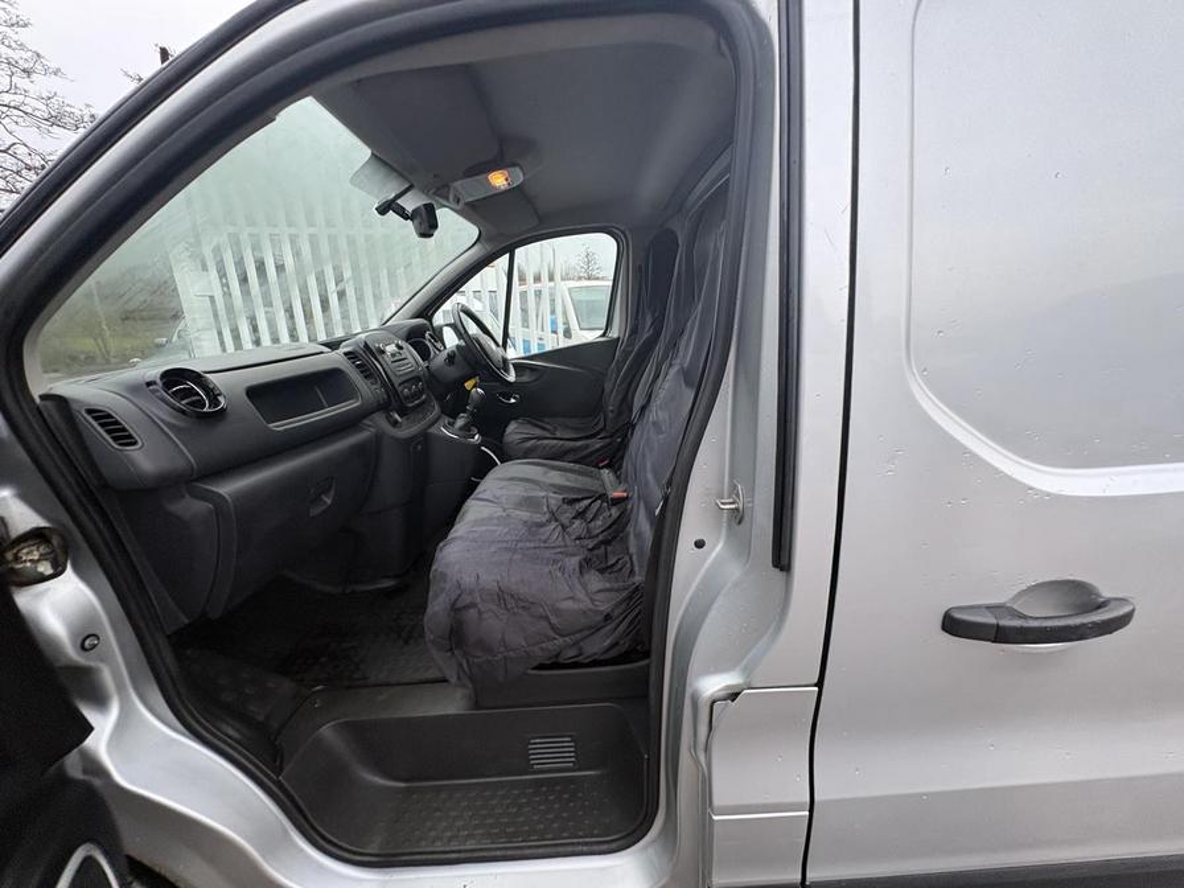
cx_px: 592
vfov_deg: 85.7
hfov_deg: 102.1
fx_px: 479
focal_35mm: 14
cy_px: 444
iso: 160
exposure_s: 1/99
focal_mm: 2.22
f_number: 2.2
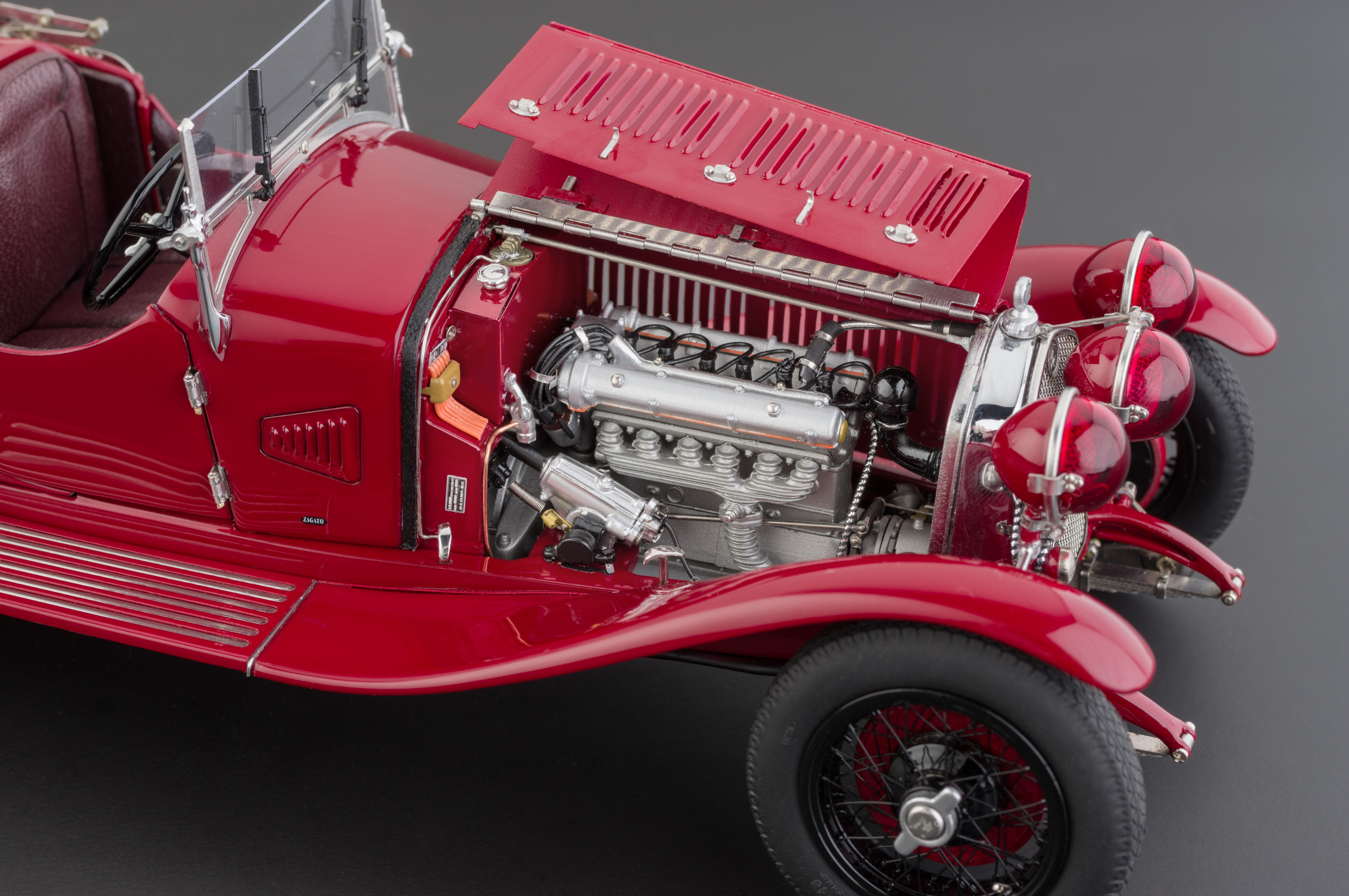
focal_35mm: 75
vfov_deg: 18.1
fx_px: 2808
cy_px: 448
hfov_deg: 27.0
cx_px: 674
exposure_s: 1/125
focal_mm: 50
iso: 100
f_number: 13
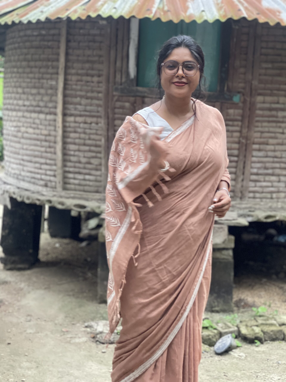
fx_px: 705
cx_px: 143
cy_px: 191
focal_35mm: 64
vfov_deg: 30.3
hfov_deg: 22.9
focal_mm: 7.5
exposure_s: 1/85
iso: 250
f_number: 2.2
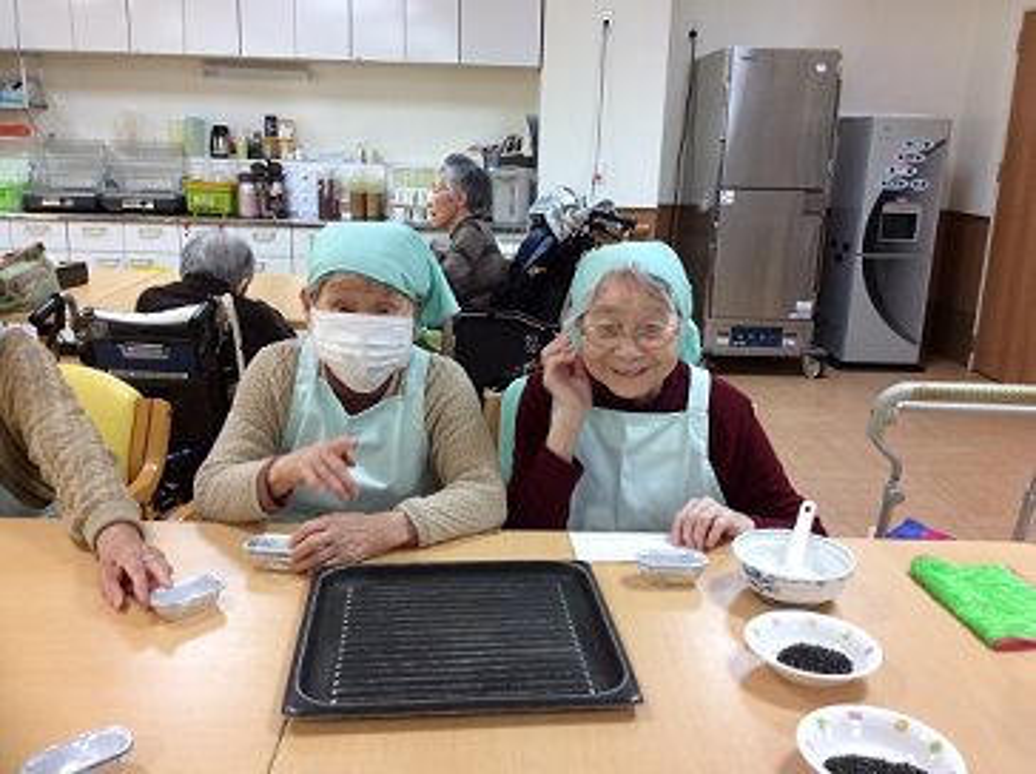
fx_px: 986
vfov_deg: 42.9
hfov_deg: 55.4
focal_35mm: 33
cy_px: 387
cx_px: 518
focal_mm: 3.3
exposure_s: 1/24
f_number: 2.4
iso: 32
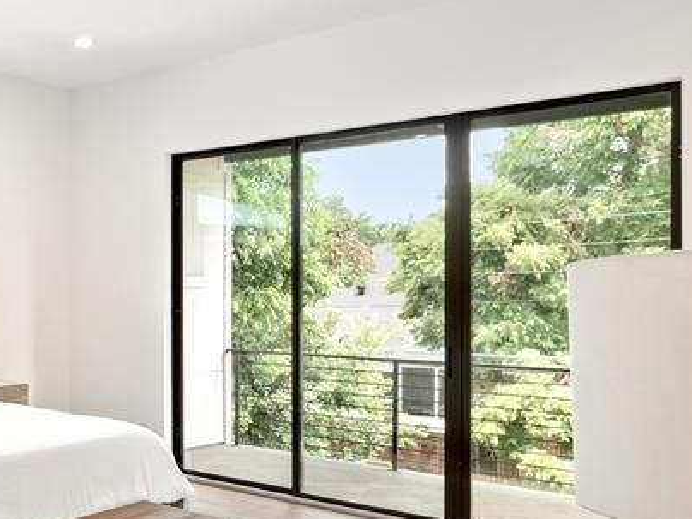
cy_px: 321
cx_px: -106
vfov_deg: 36.6
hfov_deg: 37.9
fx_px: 780
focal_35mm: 39
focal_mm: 16
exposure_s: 1/2
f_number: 10
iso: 400
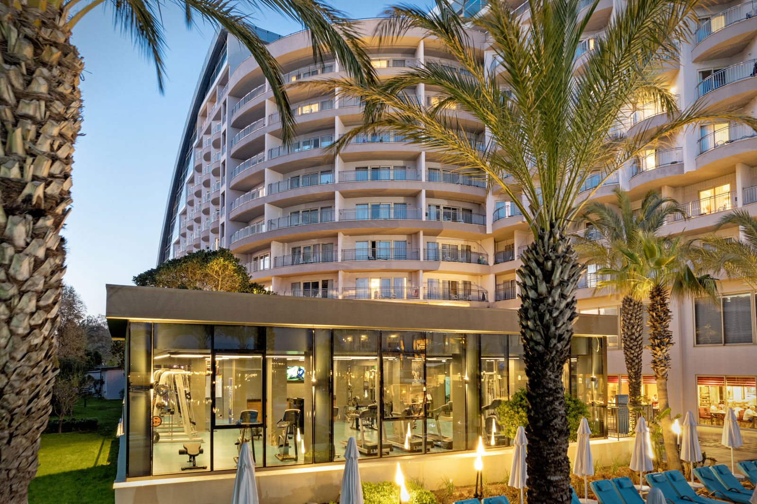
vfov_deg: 57.2
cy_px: 252
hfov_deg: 78.6
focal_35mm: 22
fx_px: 462
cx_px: 378
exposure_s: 1.3
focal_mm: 8.38
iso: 100
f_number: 2.8
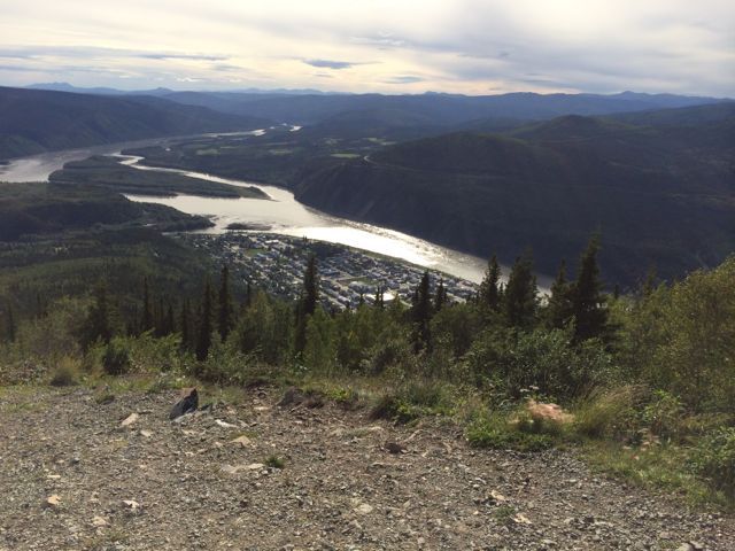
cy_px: 276
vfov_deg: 46.8
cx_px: 368
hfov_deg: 60.0
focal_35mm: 30
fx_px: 637
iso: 40
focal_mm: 4.12
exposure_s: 1/2933
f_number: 2.2
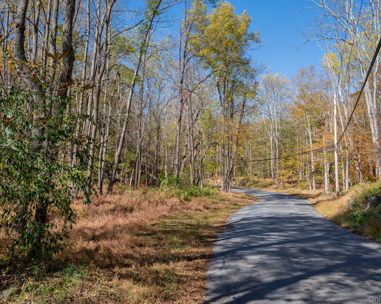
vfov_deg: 43.9
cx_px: 184
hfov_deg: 53.4
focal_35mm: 34
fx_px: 378
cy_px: 151
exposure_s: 1/160
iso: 100
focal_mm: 29.5
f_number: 6.3
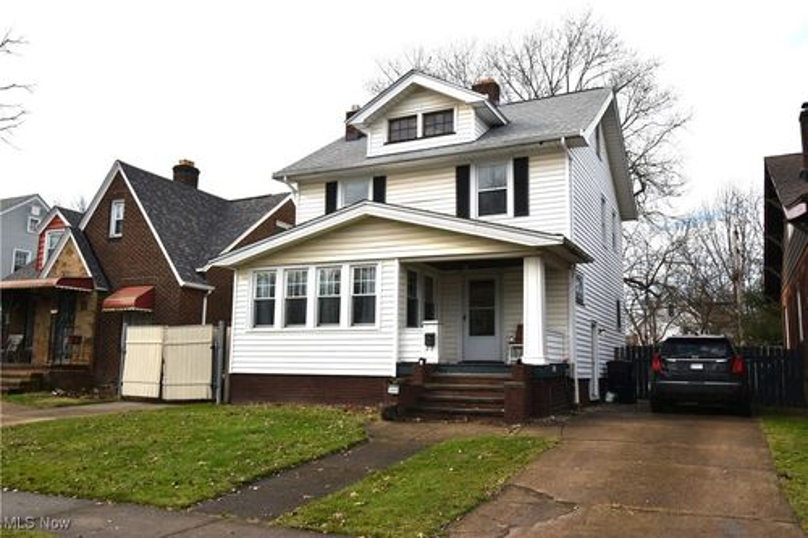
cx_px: 404
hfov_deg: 61.9
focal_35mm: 30
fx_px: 673
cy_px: 269
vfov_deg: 43.6
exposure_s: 1/250
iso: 125
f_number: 8
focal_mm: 20
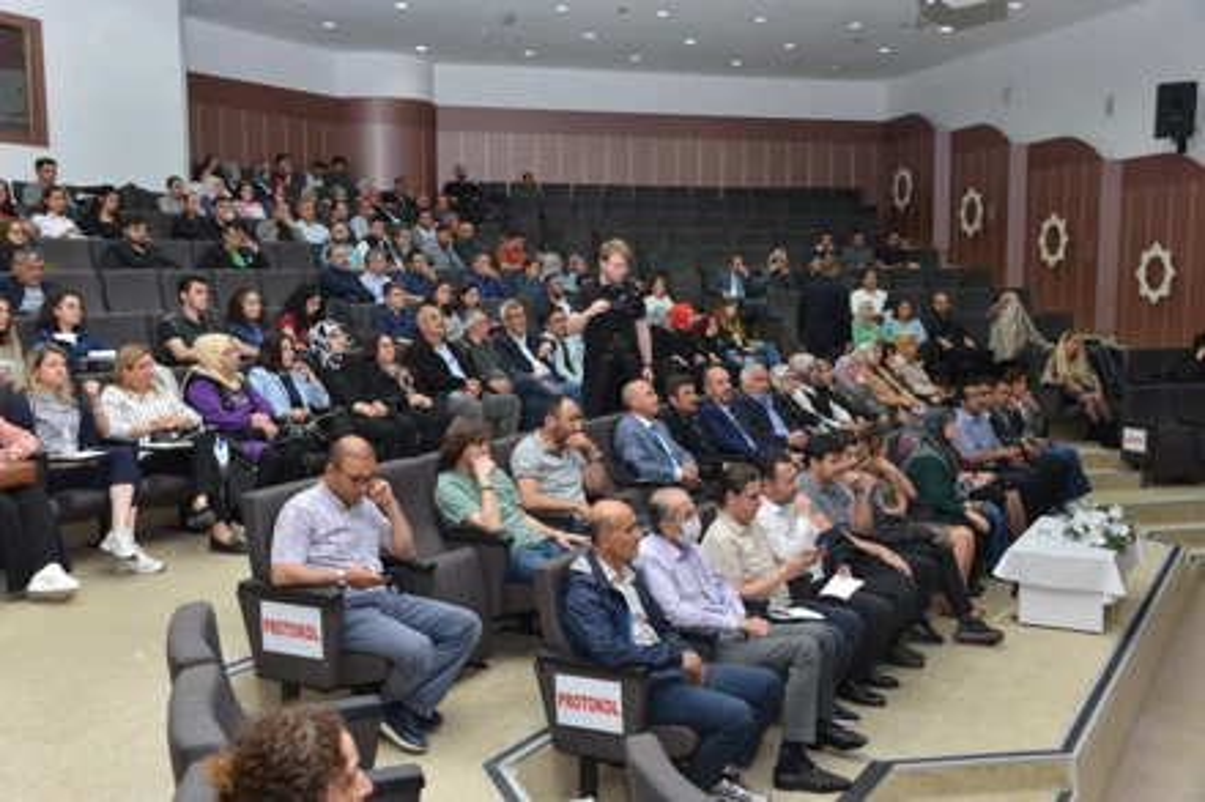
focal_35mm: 38
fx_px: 1271
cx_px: 602
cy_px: 401
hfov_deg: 50.7
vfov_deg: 35.0
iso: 1600
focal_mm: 38
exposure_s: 1/60
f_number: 8
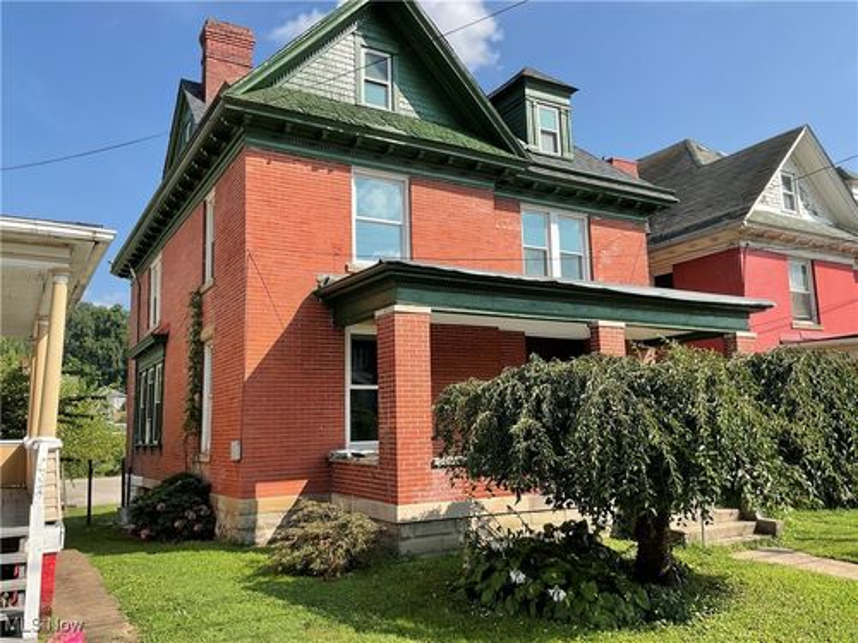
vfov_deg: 48.2
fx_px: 719
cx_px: 429
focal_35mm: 29
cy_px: 322
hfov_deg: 61.7
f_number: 1.8
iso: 16
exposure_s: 1/1035
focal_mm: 3
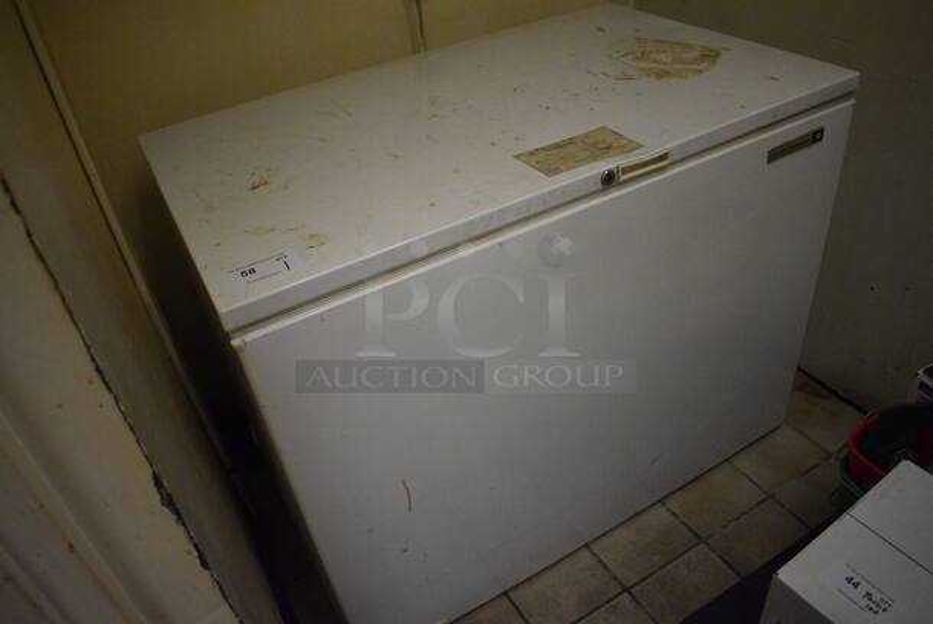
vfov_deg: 48.0
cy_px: 312
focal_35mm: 27
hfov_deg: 67.3
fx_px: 700
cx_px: 466
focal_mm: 18
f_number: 3.5
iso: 3200
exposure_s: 1/125
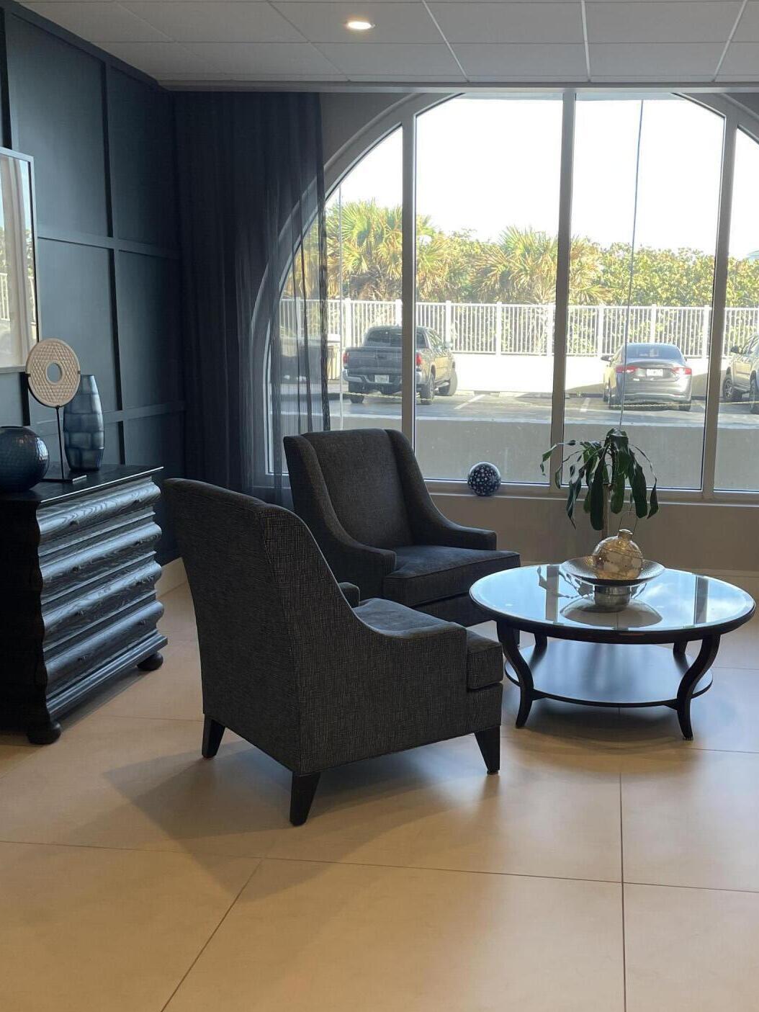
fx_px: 1082
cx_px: 506
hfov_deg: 38.2
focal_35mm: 37
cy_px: 536
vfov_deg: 50.1
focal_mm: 4.2
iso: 64
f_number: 1.6
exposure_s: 1/116
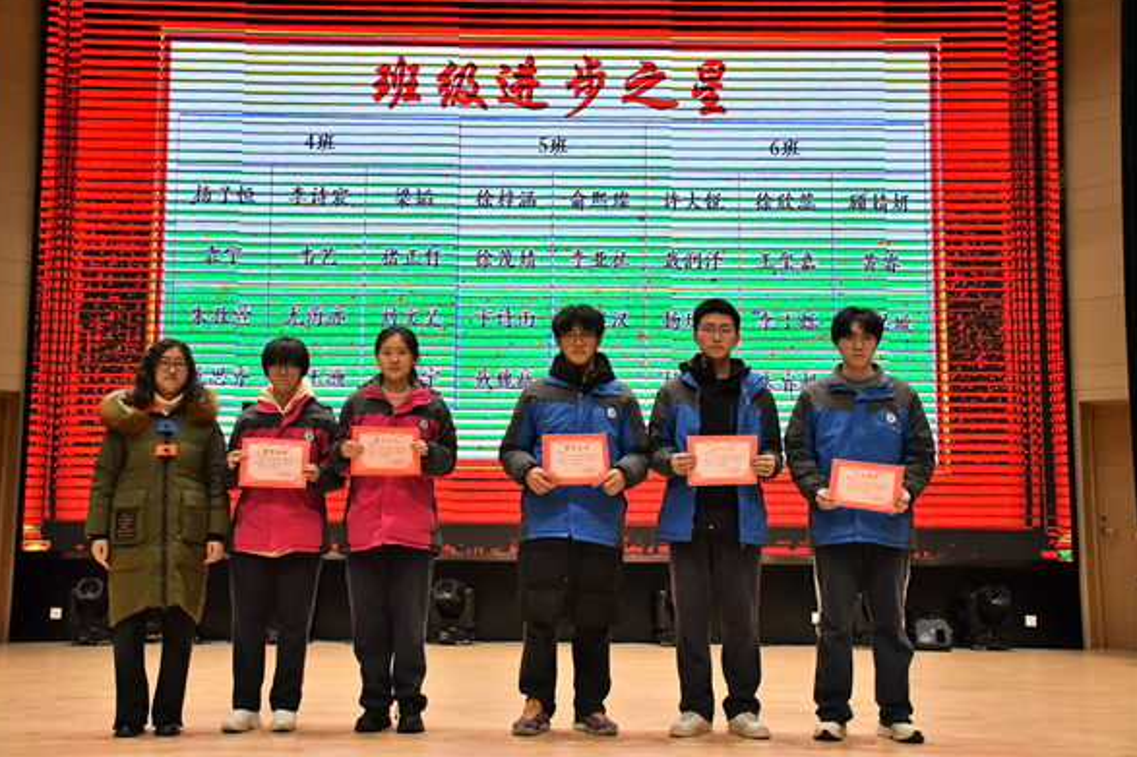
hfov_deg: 42.8
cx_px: 560
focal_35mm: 46
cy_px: 374
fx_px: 1452
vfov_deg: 29.2
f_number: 4
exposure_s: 1/2500
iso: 3200
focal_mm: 30
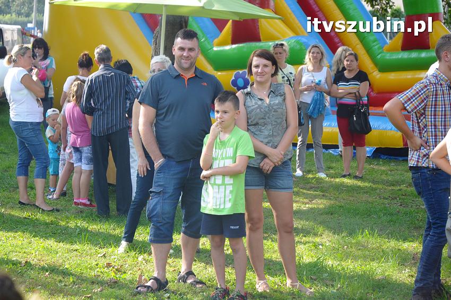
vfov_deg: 15.2
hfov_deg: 22.6
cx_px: 226
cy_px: 150
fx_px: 1126
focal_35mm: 90
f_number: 5
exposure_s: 1/400
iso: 640
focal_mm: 60
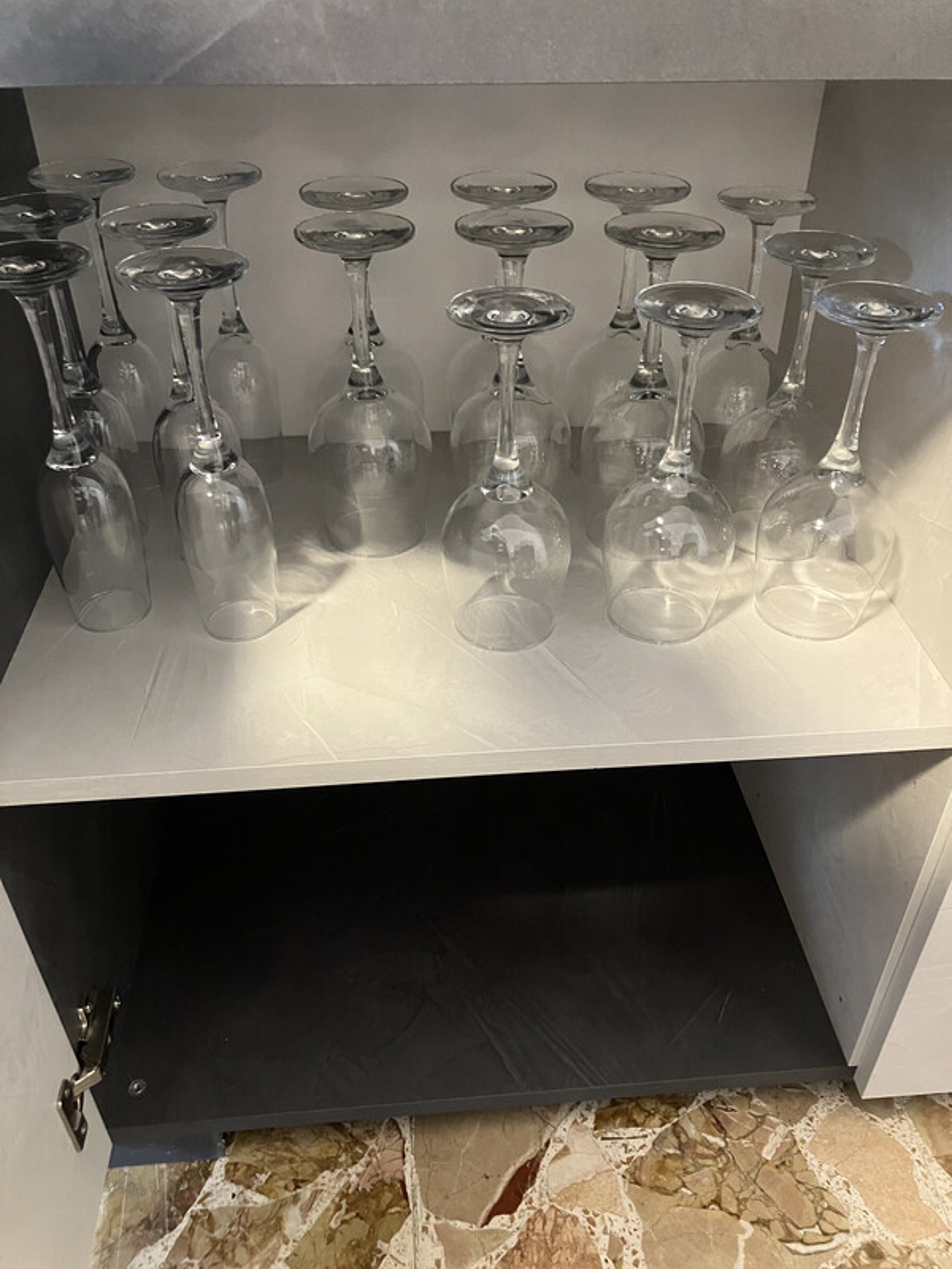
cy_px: 634
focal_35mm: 28
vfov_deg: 63.4
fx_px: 1027
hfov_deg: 49.7
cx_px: 476
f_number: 1.8
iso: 500
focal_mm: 3.99
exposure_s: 1/30
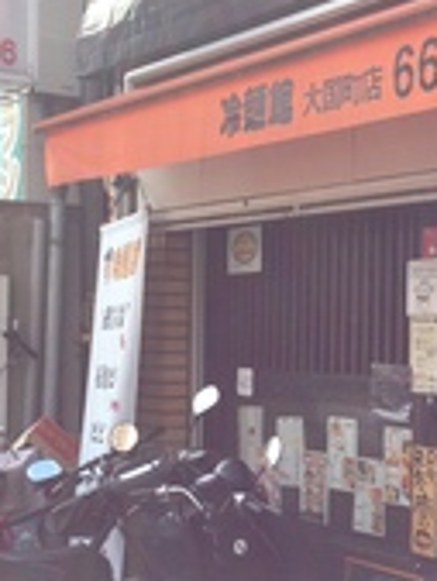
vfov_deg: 25.0
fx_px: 1311
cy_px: 340
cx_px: 389
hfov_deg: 18.6
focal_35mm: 78
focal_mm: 4.12
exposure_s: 1/630
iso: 50
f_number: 2.4
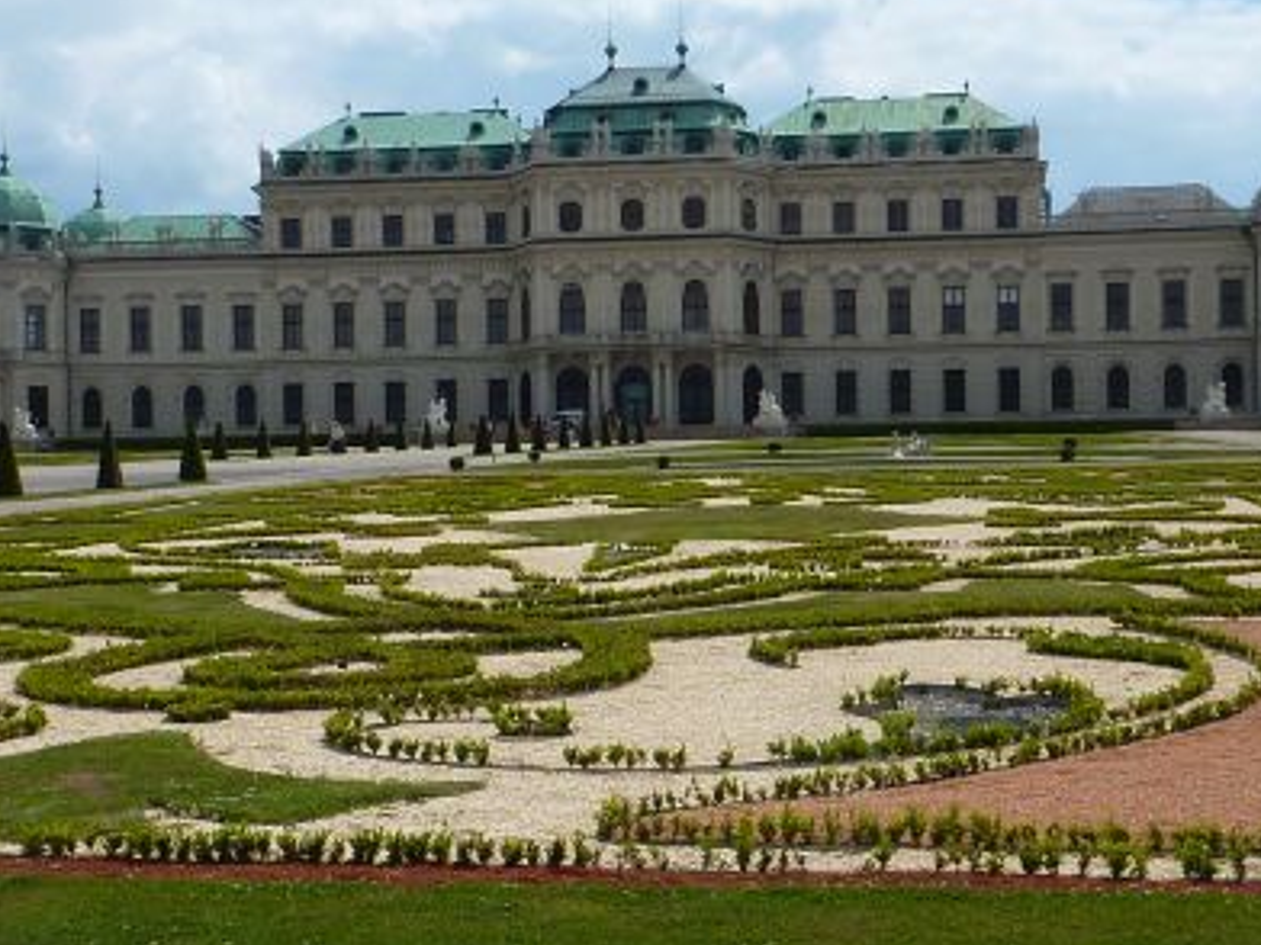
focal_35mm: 62
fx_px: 2259
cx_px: 711
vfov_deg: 23.6
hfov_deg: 31.2
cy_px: 540
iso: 80
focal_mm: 4.4
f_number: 5.6
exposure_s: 1/640
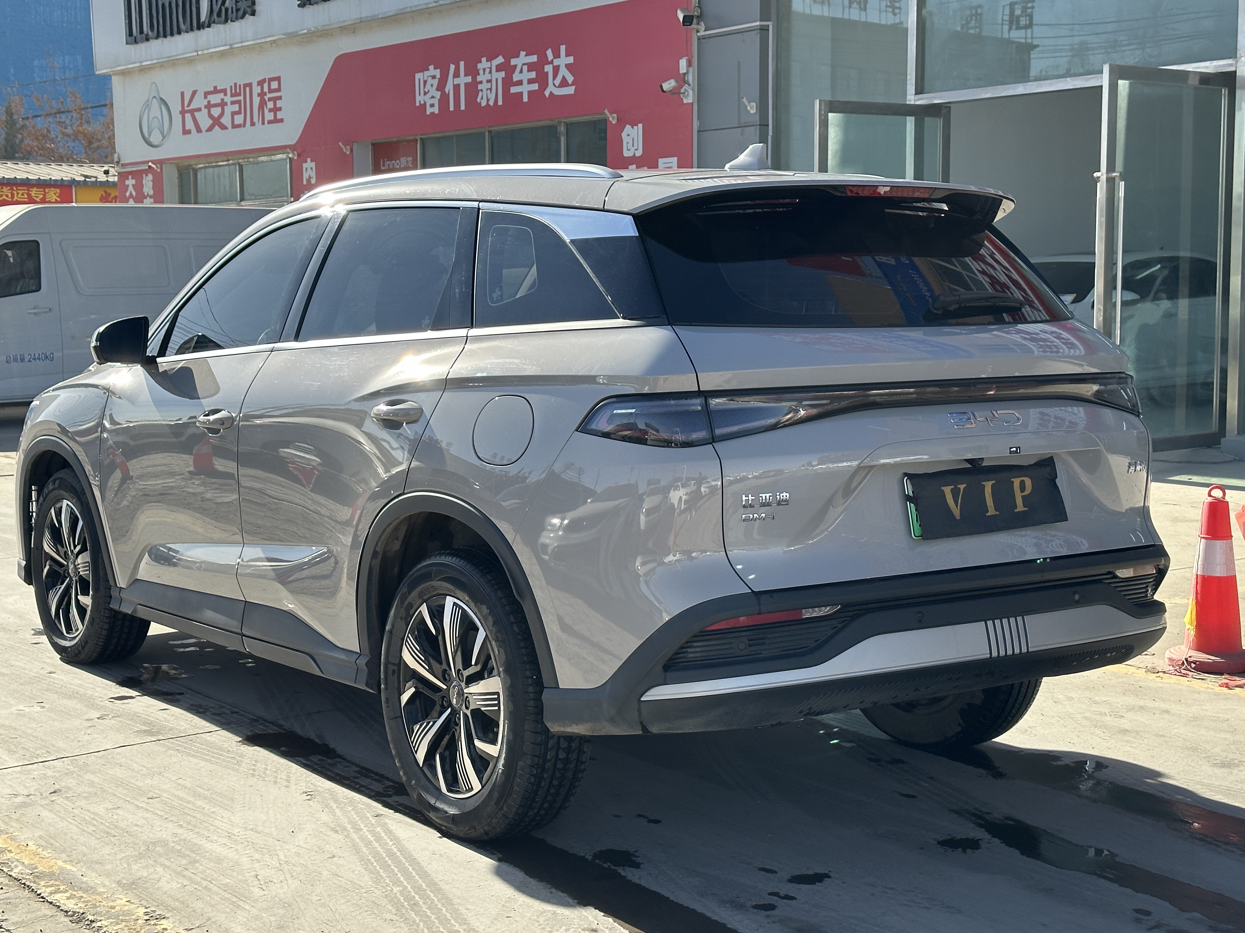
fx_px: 1870
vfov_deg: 28.0
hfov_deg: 36.8
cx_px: 588
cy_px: 451
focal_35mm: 52
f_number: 1.78
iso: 64
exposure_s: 1/2252
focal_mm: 6.86
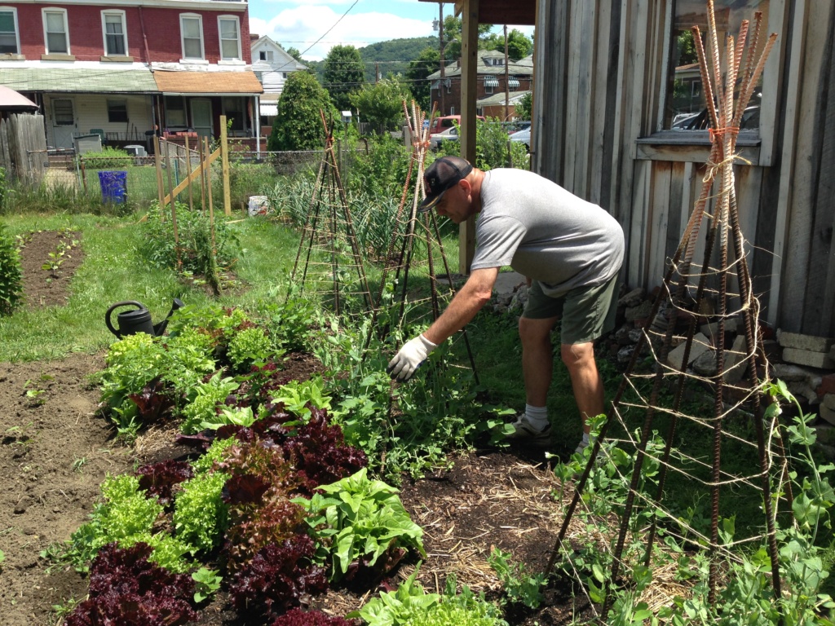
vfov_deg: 42.9
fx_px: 796
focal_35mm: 33
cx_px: 418
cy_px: 313
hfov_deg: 55.4
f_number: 2.4
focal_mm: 4.12
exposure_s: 1/847
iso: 50
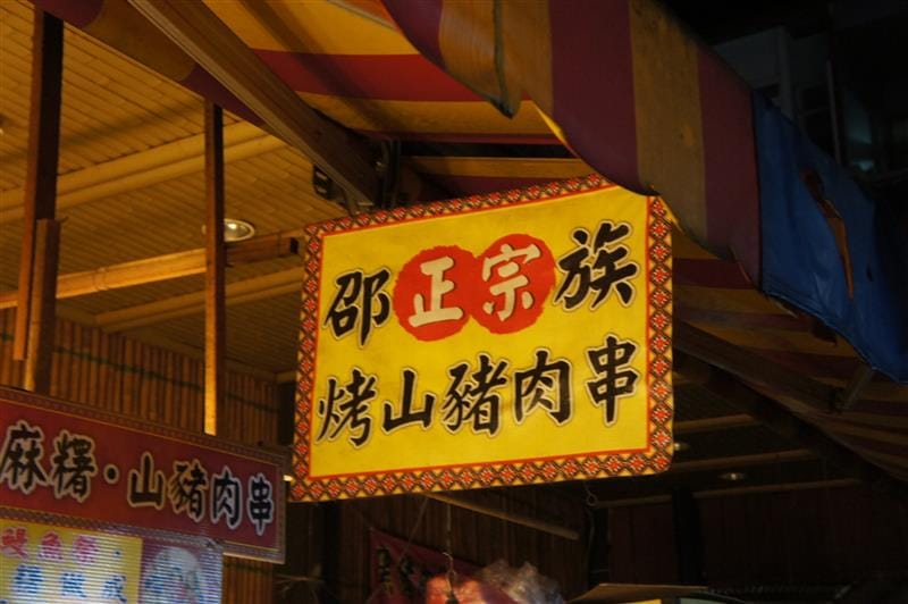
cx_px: 454
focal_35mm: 55
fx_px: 1386
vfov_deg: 24.6
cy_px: 302
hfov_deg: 36.3
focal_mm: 37
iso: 1600
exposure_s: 1/60
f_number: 4.5
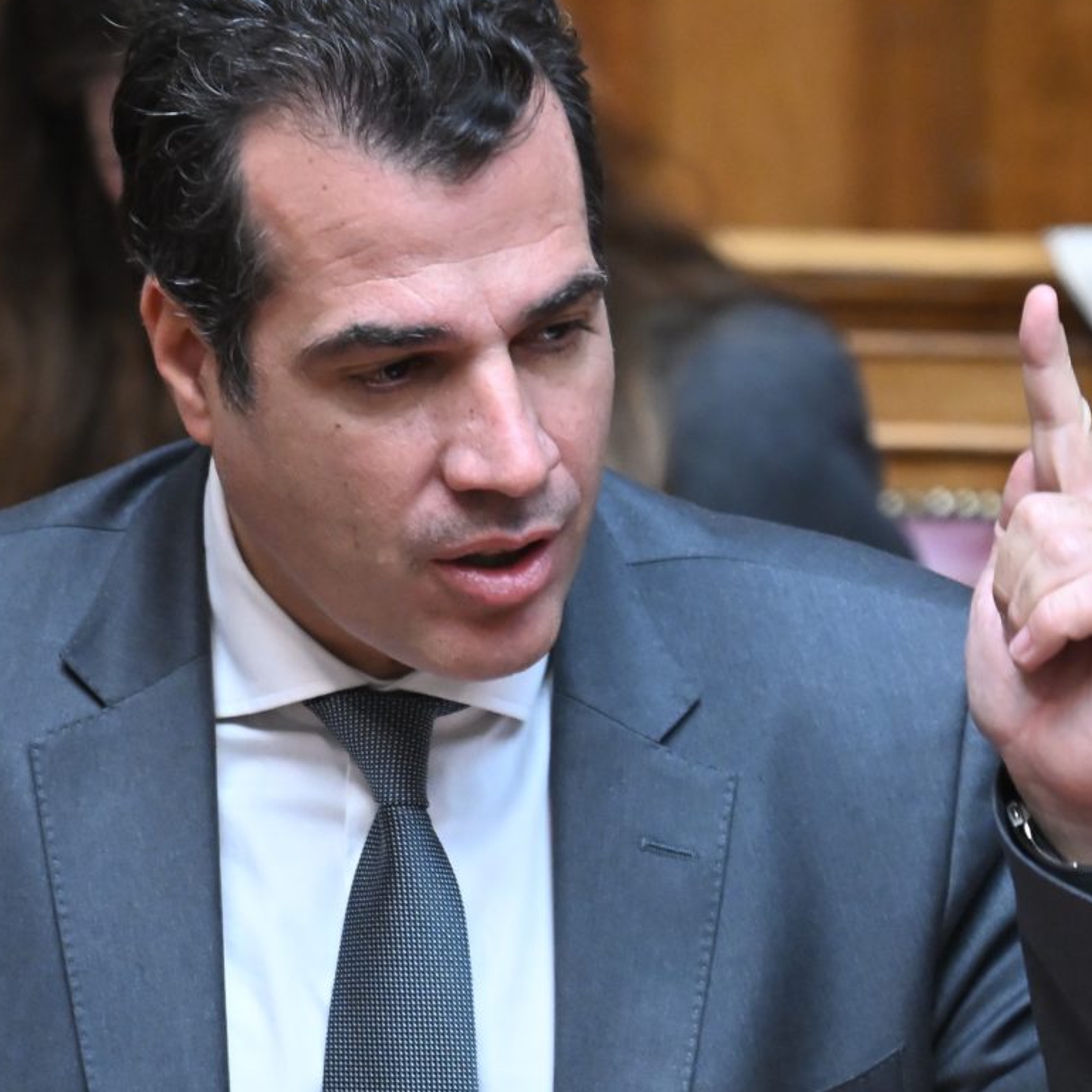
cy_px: 699
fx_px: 48467
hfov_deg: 1.3
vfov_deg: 1.3
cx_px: 801
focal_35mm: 1358
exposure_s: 1/200
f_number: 6.3
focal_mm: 600
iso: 4500
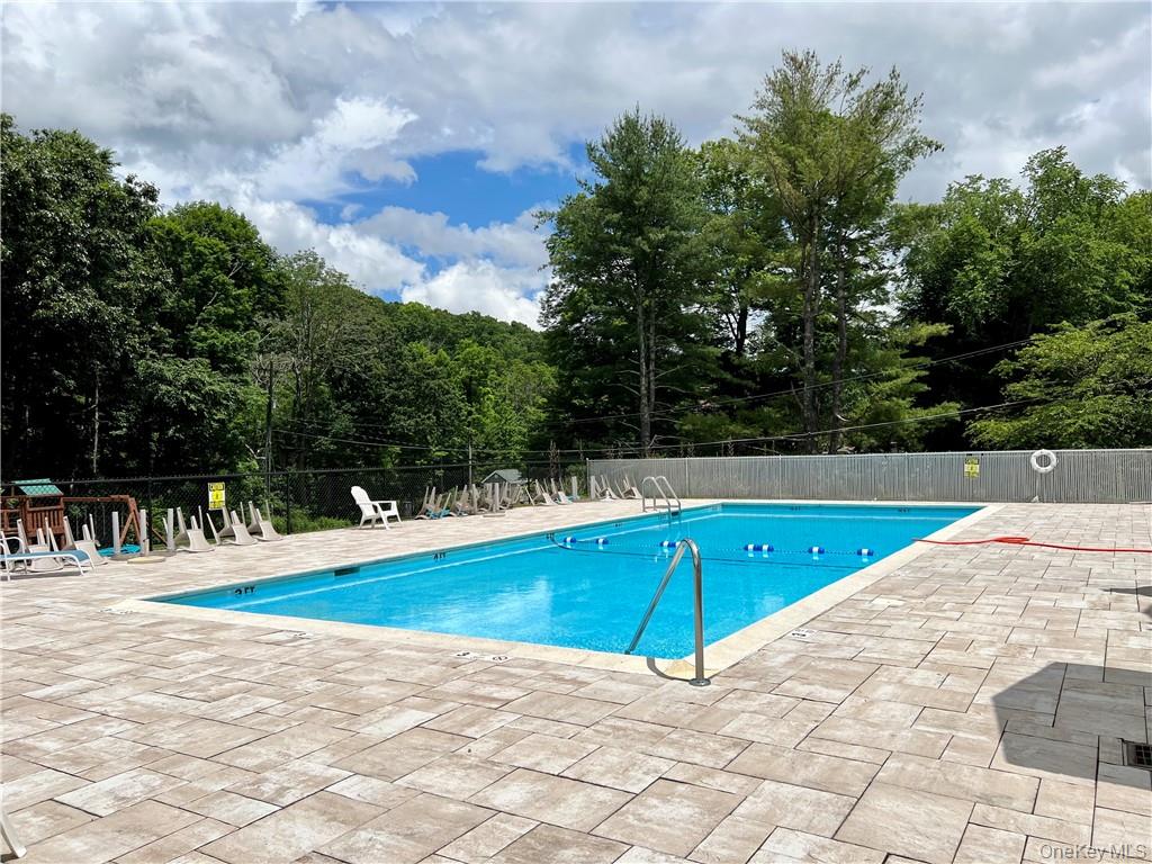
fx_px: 865
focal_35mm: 26
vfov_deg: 53.1
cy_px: 432
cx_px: 576
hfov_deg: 67.3
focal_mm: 5.7
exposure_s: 1/9434
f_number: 1.5
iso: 50
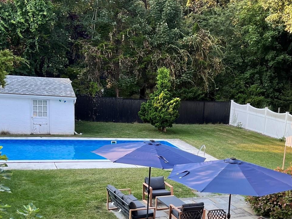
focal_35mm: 55
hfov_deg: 34.5
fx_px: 464
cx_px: 204
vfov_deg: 26.0
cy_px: 182
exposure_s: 1/394
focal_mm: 5.7
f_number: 1.5
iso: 50
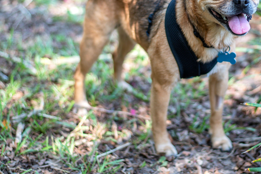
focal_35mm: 73
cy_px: 48
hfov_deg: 27.4
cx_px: 187
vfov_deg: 18.6
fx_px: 529
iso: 400
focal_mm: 50
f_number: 2
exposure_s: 1/1600
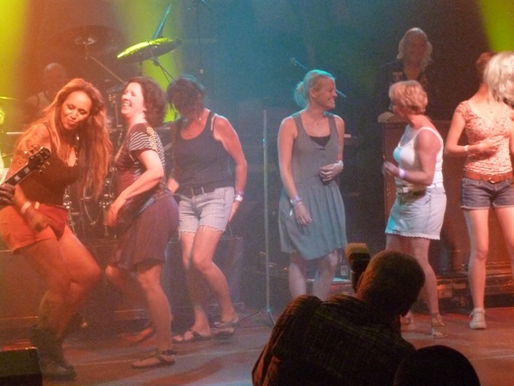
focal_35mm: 81
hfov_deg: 24.1
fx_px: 1203
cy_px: 135
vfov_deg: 18.2
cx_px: 262
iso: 800
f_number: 3.9
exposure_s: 1/60
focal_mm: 9.1
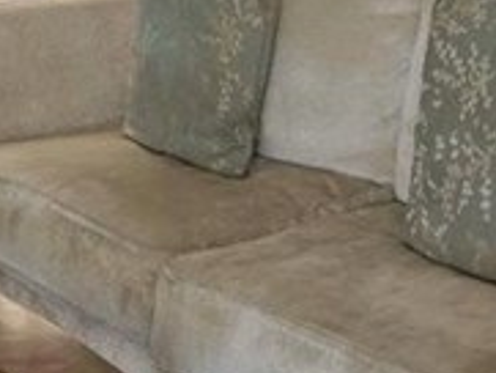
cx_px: 370
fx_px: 1247
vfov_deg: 15.6
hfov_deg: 22.3
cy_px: -189
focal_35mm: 87
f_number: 9
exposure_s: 1/2.5
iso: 100
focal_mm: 16
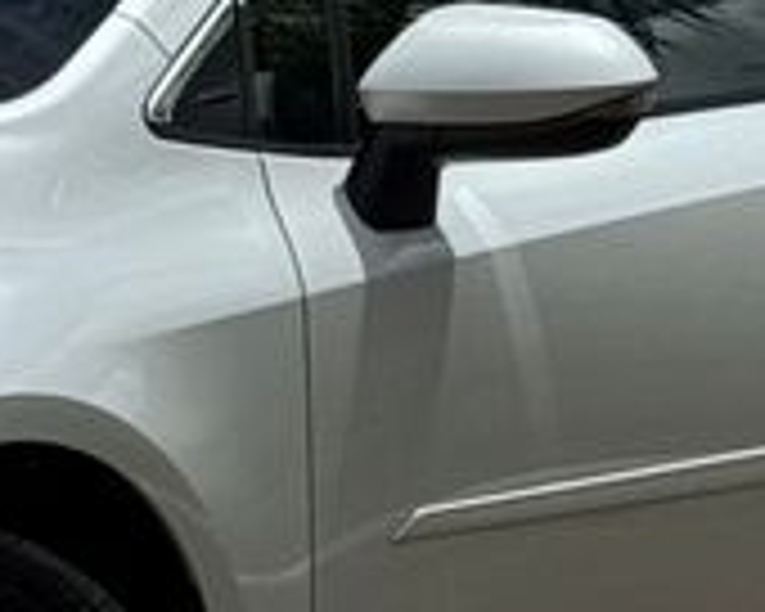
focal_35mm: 263
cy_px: 936
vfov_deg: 5.8
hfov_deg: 7.3
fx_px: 5955
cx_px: -34
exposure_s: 1/9009
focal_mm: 6.76
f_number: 1.78
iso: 80
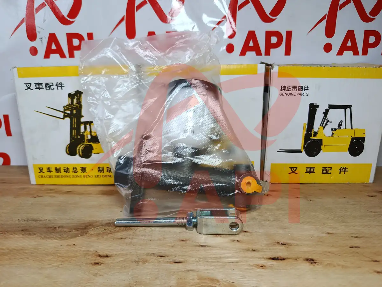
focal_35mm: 24
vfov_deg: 56.8
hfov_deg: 71.6
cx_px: 191
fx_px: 265
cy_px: 144
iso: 55
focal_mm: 5.24
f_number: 1.7
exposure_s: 1/100
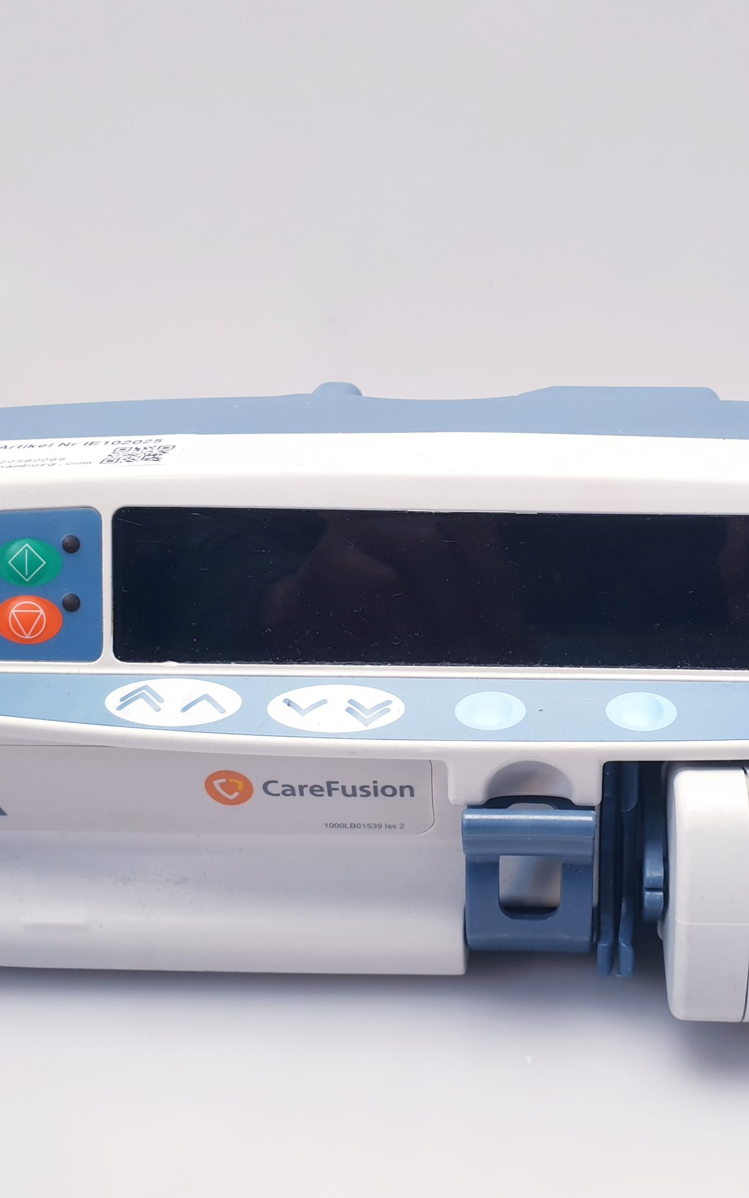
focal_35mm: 37
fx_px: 1208
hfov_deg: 34.0
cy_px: 601
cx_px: 526
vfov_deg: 52.7
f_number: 2.4
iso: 80
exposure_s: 1/50
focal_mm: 4.3
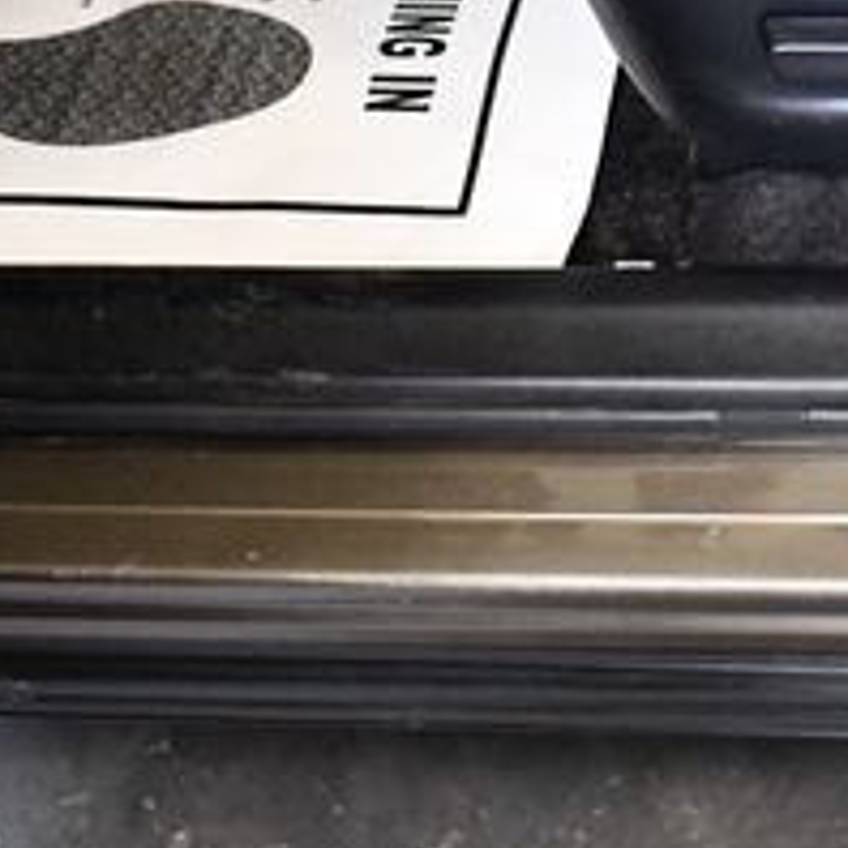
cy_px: 150
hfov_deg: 17.1
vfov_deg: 17.4
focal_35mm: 99
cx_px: 904
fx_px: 2744
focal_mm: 18
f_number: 3.5
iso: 1800
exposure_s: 1/125
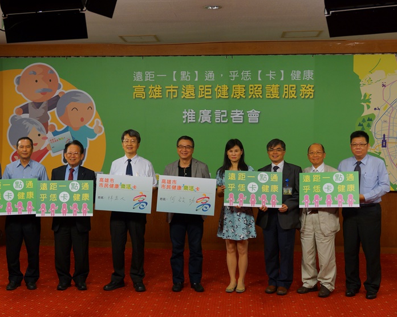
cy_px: 158
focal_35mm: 51
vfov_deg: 29.7
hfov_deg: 36.6
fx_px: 599
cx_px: 166
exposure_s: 1/125
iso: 400
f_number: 4
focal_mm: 30
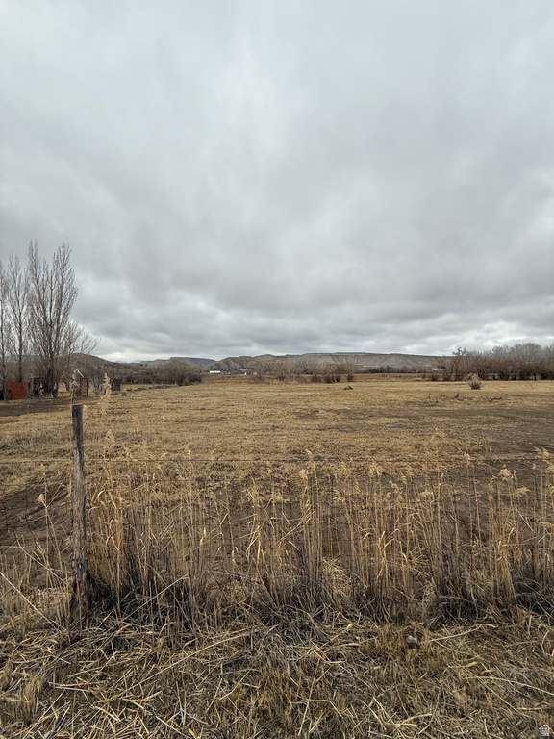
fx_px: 299
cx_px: 277
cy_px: 370
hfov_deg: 85.7
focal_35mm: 14
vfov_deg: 102.1
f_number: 2.2
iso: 50
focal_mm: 2.22
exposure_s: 1/1497
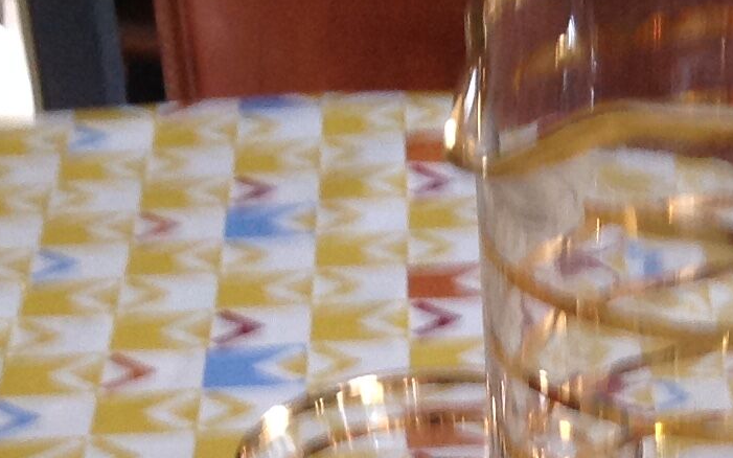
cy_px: 901
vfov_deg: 9.0
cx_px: 779
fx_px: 2737
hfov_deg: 14.9
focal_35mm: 137
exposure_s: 1/15
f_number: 2.4
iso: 100
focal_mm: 4.28
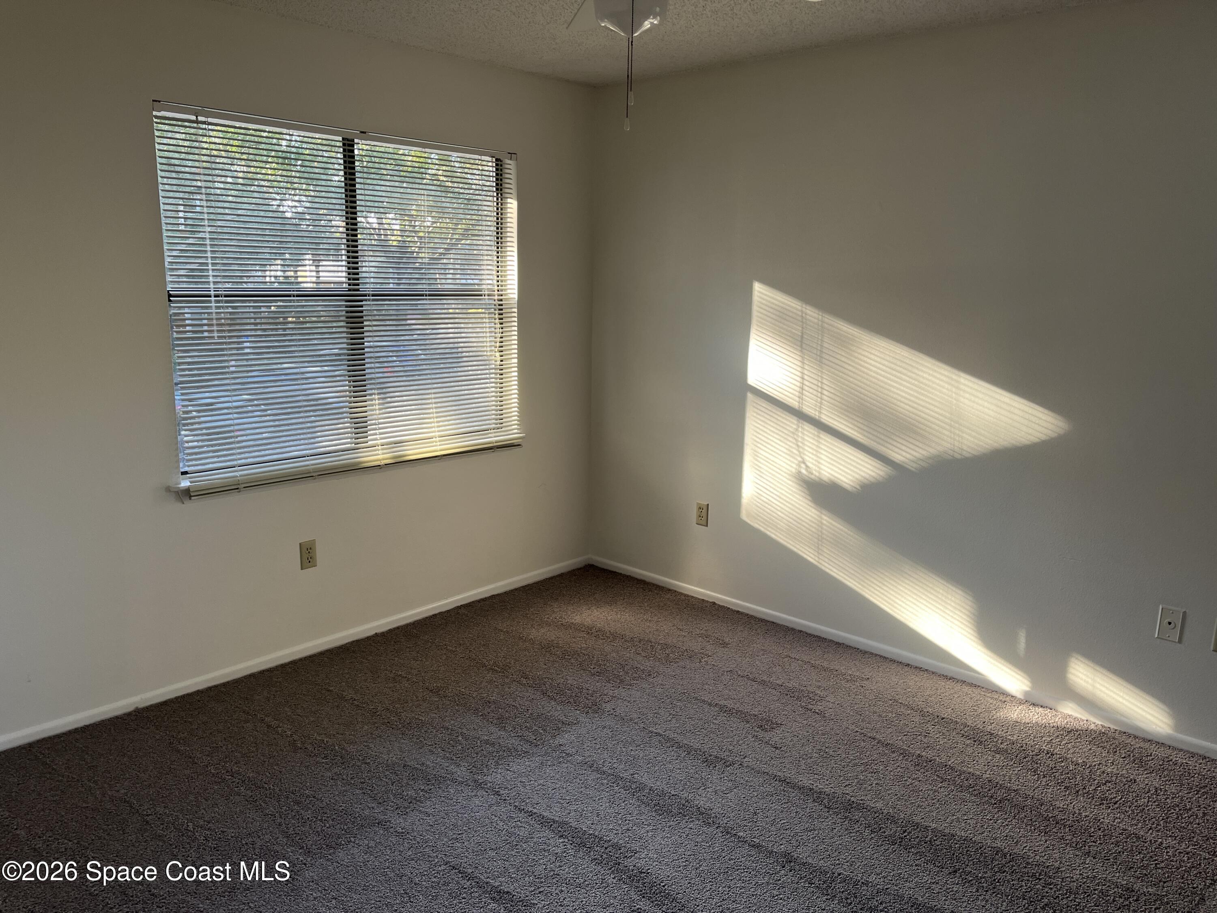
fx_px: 914
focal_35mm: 26
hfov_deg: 67.3
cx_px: 608
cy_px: 456
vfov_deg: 53.1
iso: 80
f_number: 1.6
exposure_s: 1/121
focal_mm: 5.1
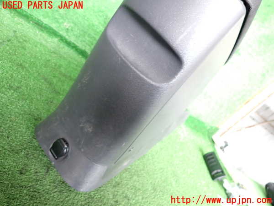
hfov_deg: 69.4
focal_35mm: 25
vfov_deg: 54.9
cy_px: 103
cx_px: 137
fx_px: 198
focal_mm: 4.5
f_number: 2
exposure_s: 1/30
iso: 640
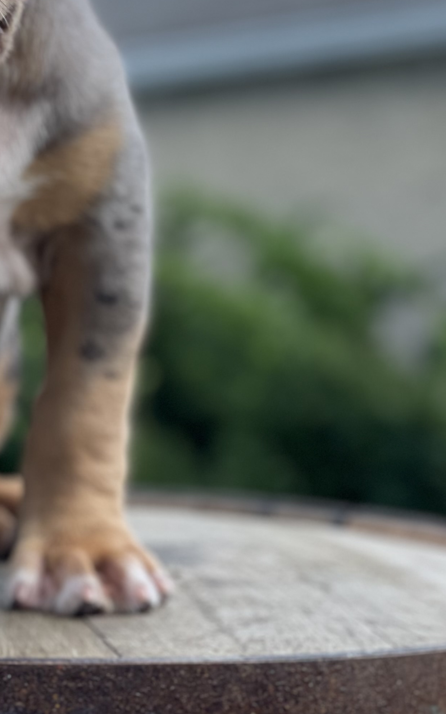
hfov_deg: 11.6
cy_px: 105
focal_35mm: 112
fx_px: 2178
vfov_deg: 18.4
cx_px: 29
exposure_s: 1/705
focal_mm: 6
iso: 25
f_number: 2
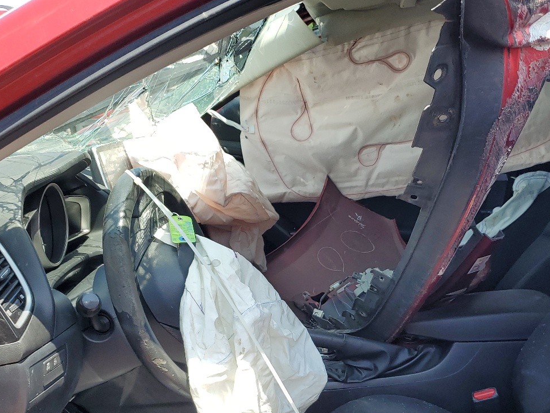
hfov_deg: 43.5
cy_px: 337
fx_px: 683
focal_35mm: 43
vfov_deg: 32.6
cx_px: 340
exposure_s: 1/714
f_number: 1.5
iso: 50
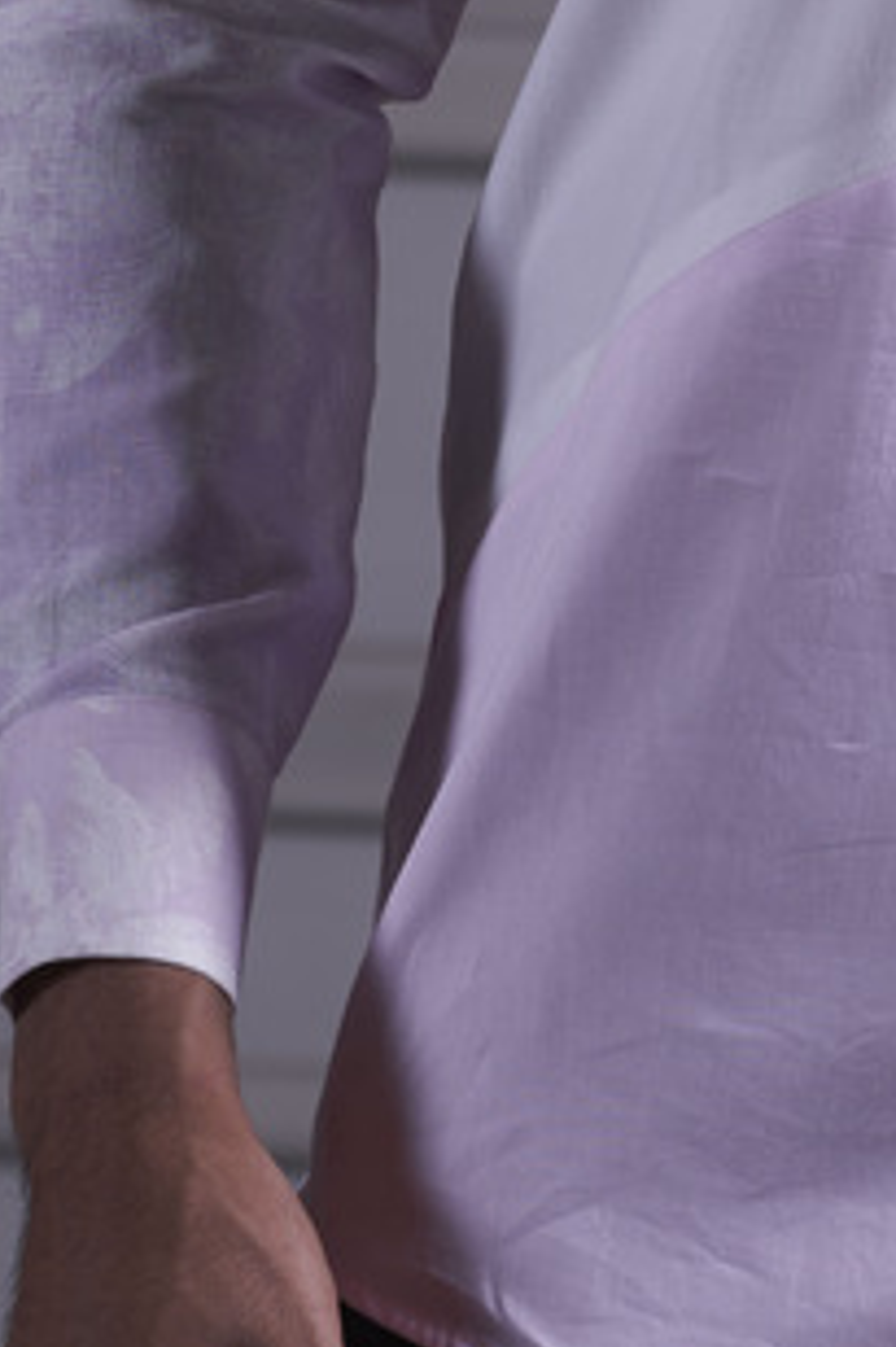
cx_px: 940
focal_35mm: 681
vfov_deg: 3.0
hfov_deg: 2.0
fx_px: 25451
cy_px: -479
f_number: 6.3
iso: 50
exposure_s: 1/30
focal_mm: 182
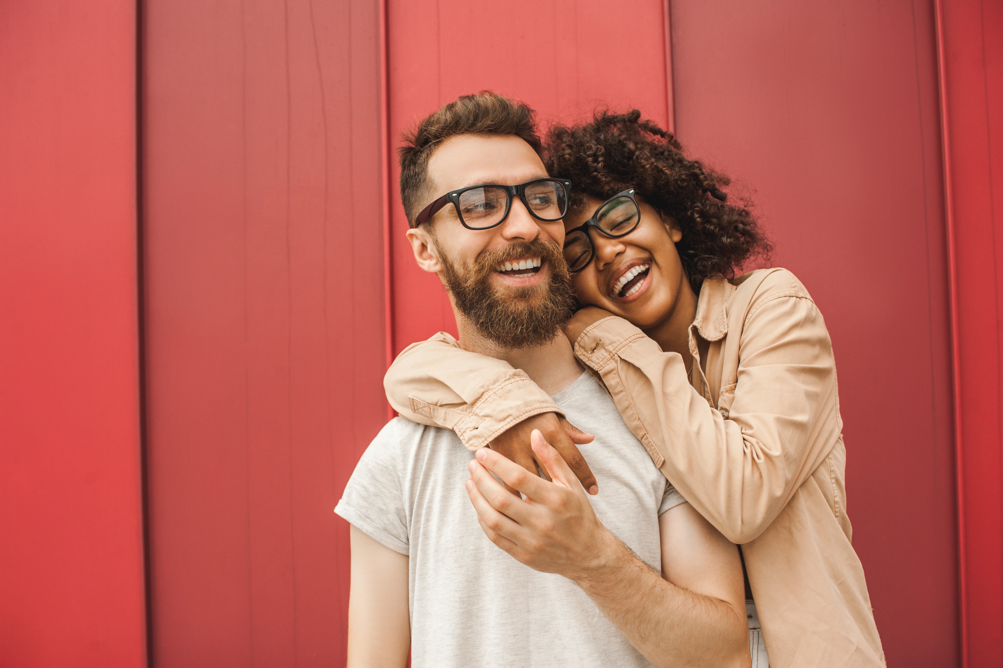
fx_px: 974
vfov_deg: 37.8
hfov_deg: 54.5
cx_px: 502
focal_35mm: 35
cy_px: 334
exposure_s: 1/1600
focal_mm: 35
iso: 640
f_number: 5
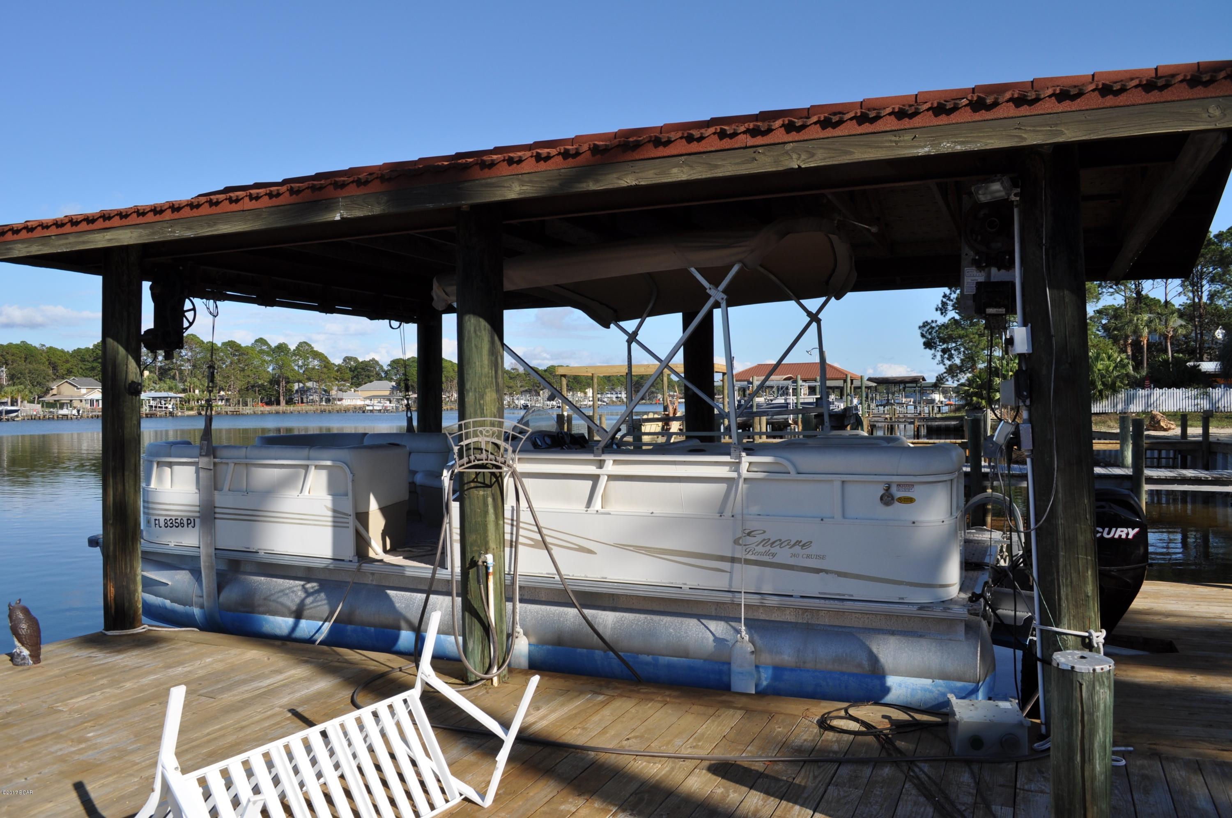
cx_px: 616
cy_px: 409
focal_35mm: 27
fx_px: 923
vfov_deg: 47.8
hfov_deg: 67.4
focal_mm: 18
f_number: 8
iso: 200
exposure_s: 1/500
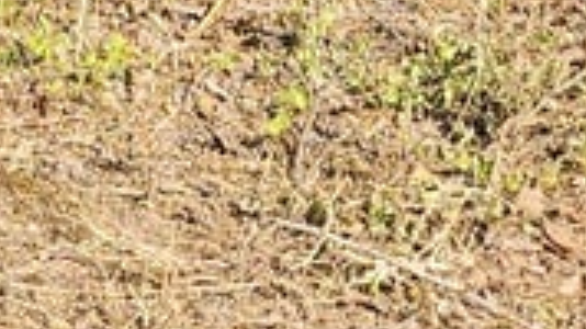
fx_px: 2982
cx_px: -812
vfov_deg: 5.5
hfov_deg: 9.9
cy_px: -994
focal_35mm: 192
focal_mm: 5.4
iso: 25
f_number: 1.8
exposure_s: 1/553
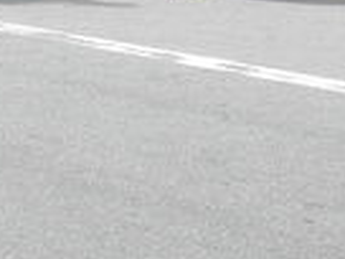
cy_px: -50
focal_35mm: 211
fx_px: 2103
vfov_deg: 7.0
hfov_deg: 9.3
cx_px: -66
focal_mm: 7.9
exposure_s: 1/80
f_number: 6
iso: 50
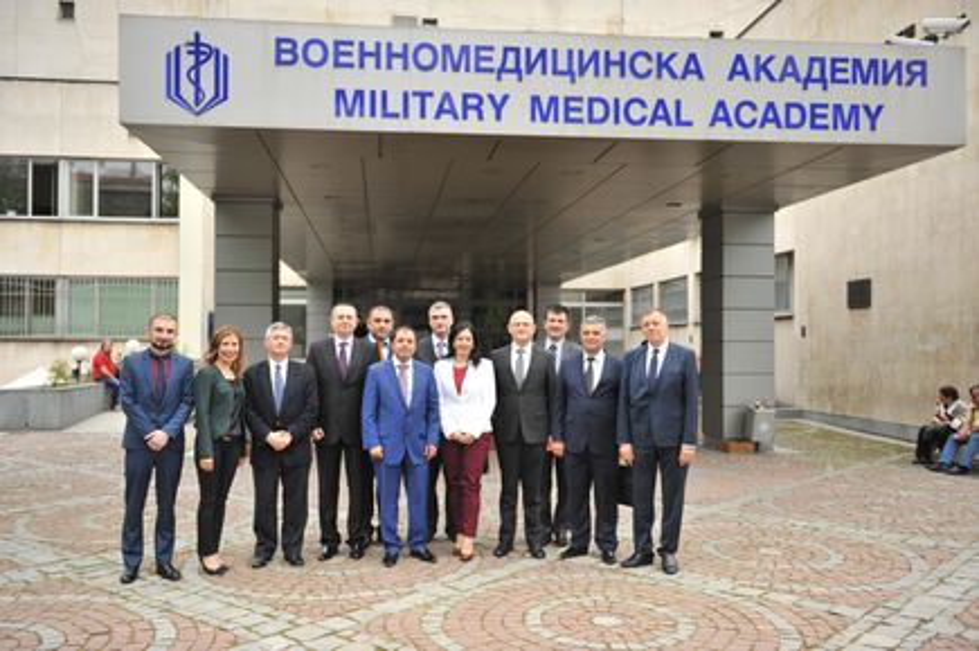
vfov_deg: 37.8
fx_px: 951
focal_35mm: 35
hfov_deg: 54.5
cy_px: 326
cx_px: 490
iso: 1250
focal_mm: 35
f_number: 2.8
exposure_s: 1/6400
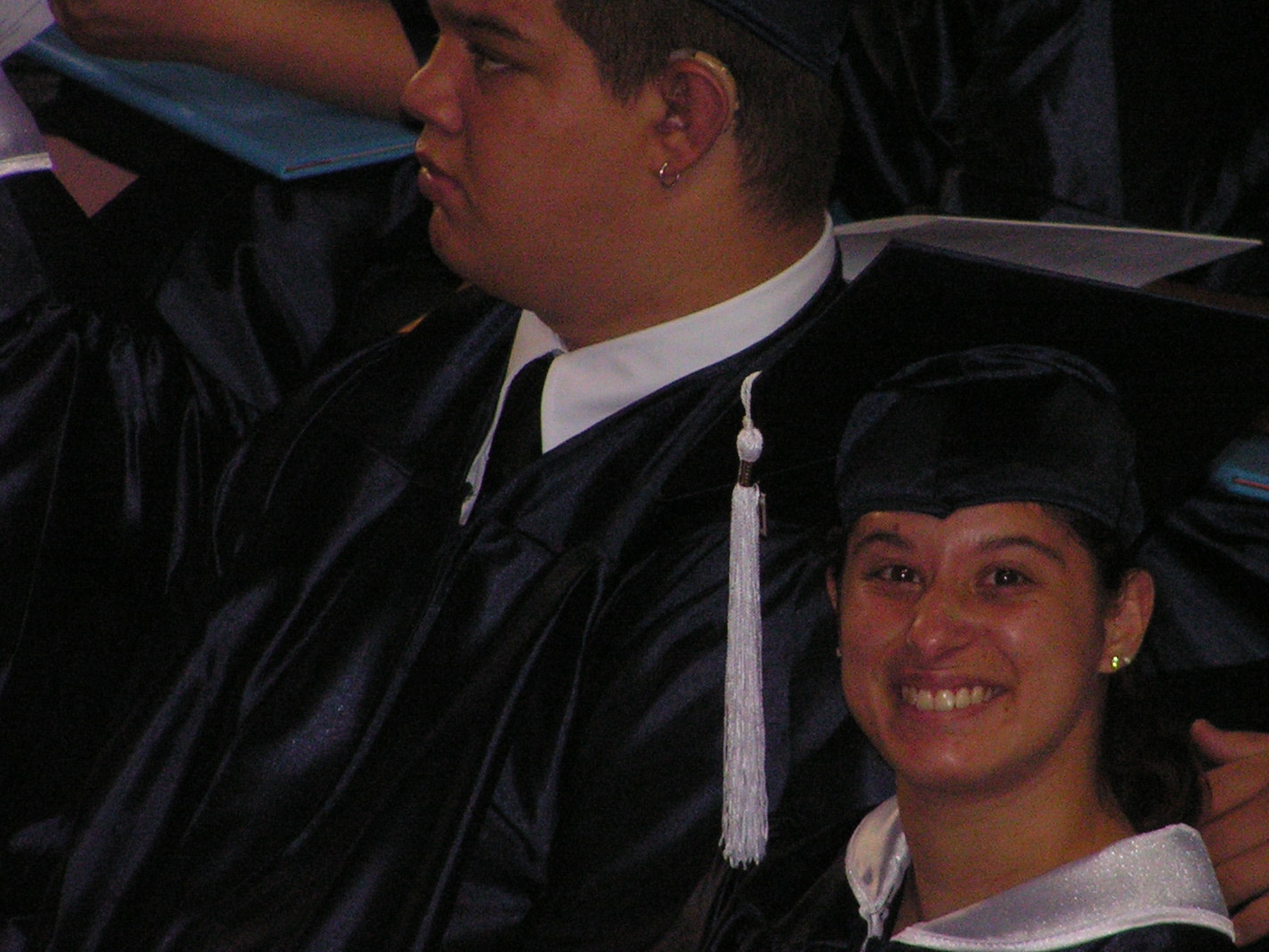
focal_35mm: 604
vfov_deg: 2.5
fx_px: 22144
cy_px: 429
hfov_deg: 3.3
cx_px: 960
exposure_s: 1/400
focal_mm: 63
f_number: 3.7
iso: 200
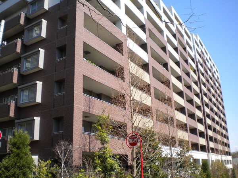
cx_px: 119
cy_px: 89
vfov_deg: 40.7
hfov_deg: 52.6
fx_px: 241
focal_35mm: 35
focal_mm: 6.3
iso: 80
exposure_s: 1/340
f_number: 4.6
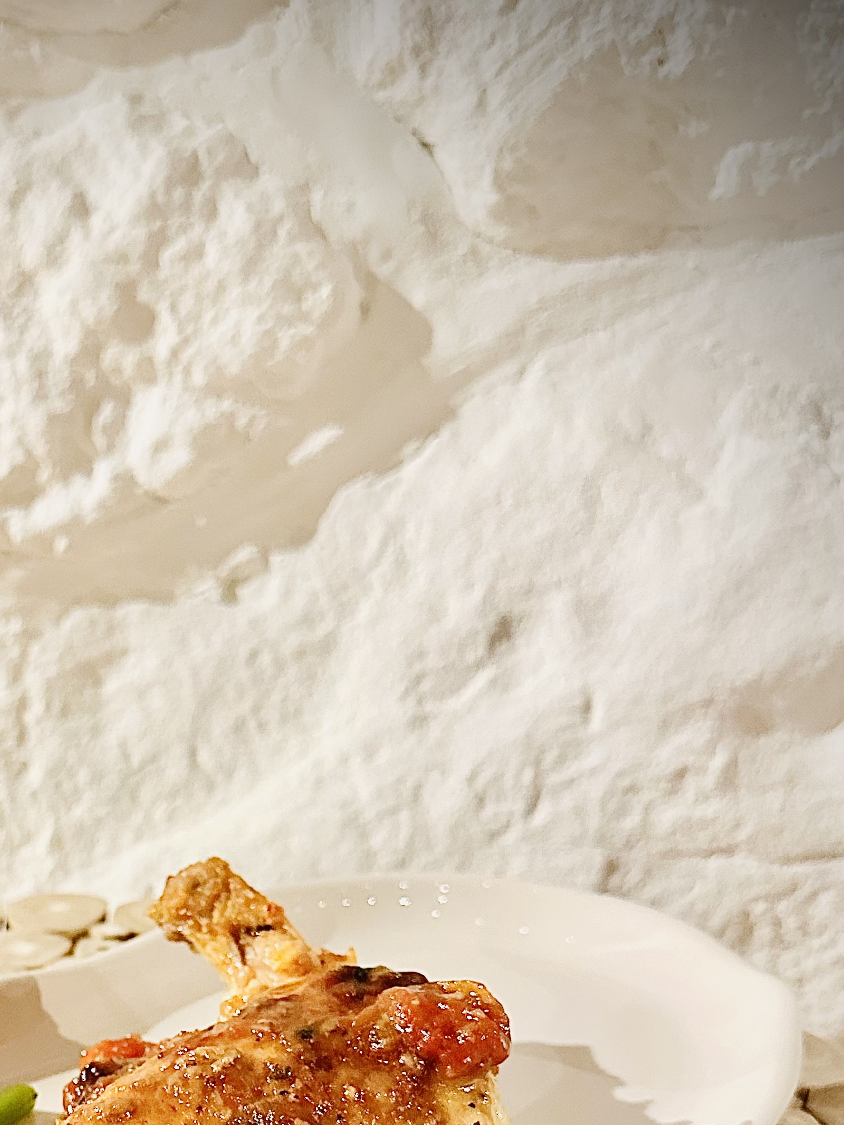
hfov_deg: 28.9
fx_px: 1560
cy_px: 977
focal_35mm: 48
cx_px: 61
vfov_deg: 37.5
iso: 640
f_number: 1.78
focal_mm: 6.86
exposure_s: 1/60
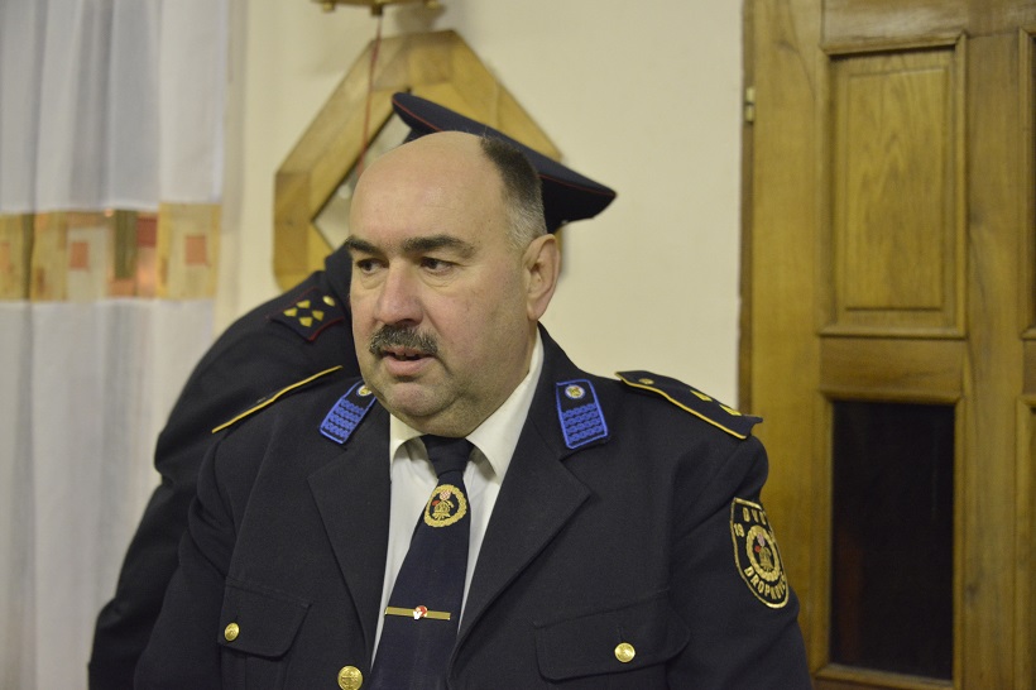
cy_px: 345
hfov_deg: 32.4
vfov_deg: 21.9
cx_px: 518
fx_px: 1783
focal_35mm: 62
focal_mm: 62
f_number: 4.8
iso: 6400
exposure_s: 1/40
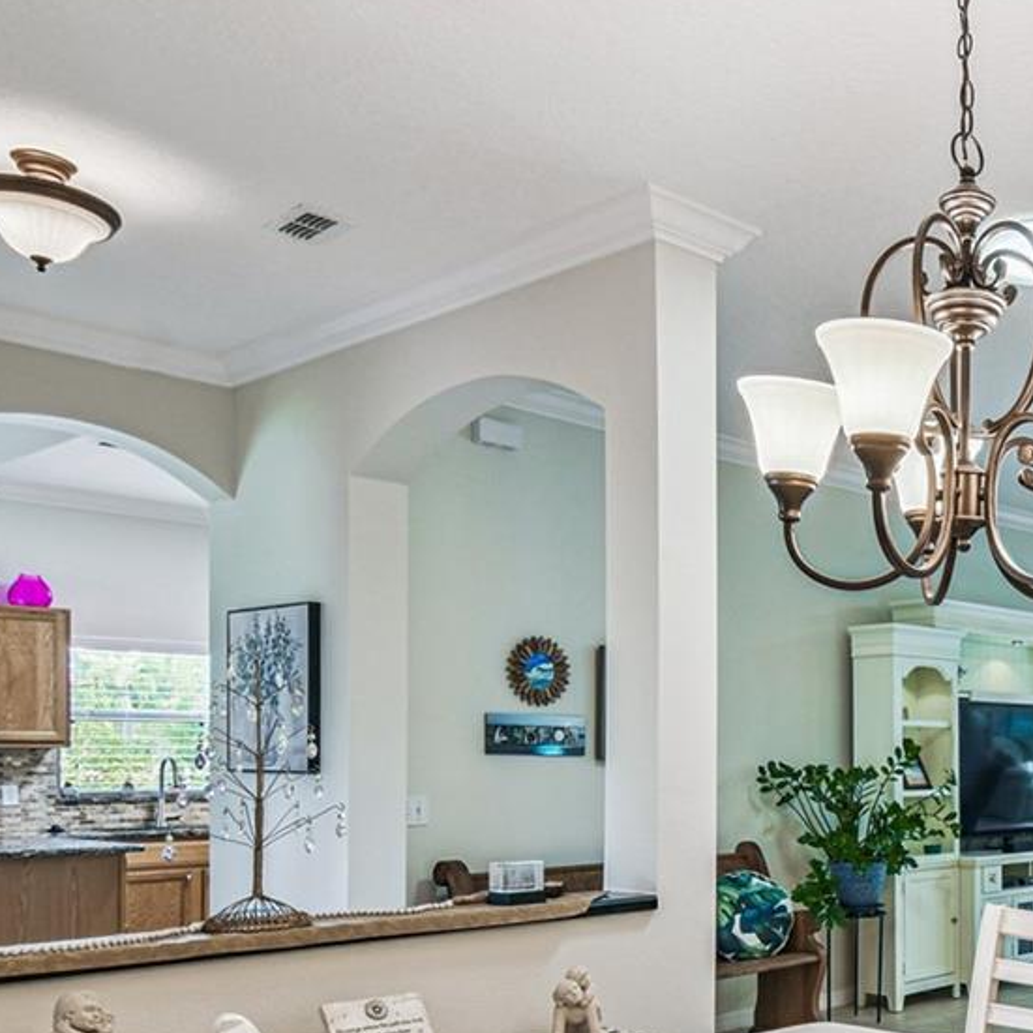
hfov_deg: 40.0
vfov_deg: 43.9
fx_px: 1249
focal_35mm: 37
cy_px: 735
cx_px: 1011
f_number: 7.1
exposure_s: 1/6
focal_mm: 10
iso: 100
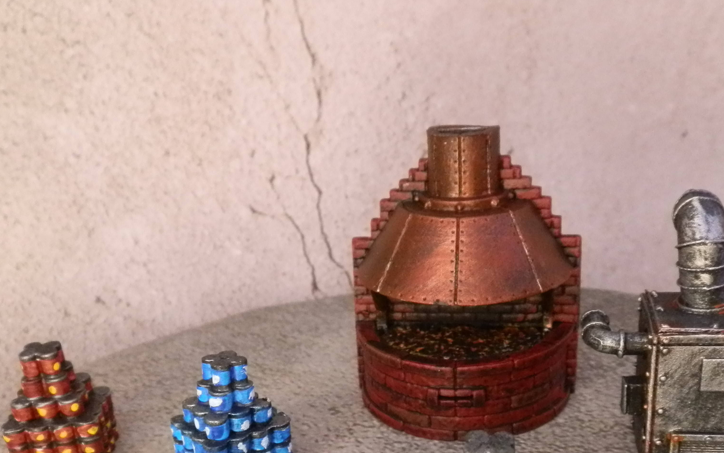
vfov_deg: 29.7
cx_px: 369
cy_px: 376
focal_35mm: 42
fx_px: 829
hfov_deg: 47.2
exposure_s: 1/100
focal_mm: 5
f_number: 3.1
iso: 400
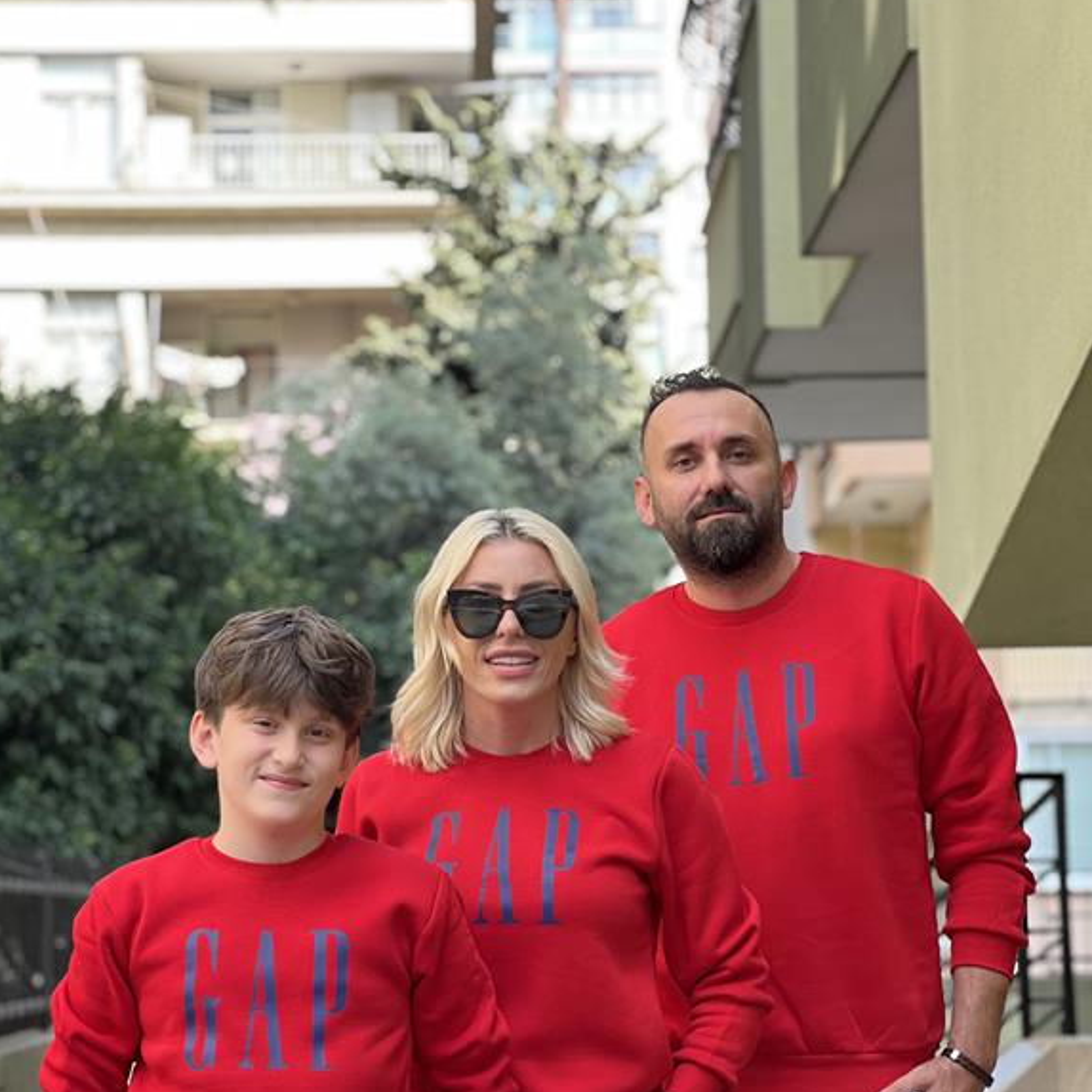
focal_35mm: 95
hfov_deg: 18.3
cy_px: 736
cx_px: 536
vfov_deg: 18.2
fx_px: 3391
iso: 50
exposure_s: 1/121
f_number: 2.8
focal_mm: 9
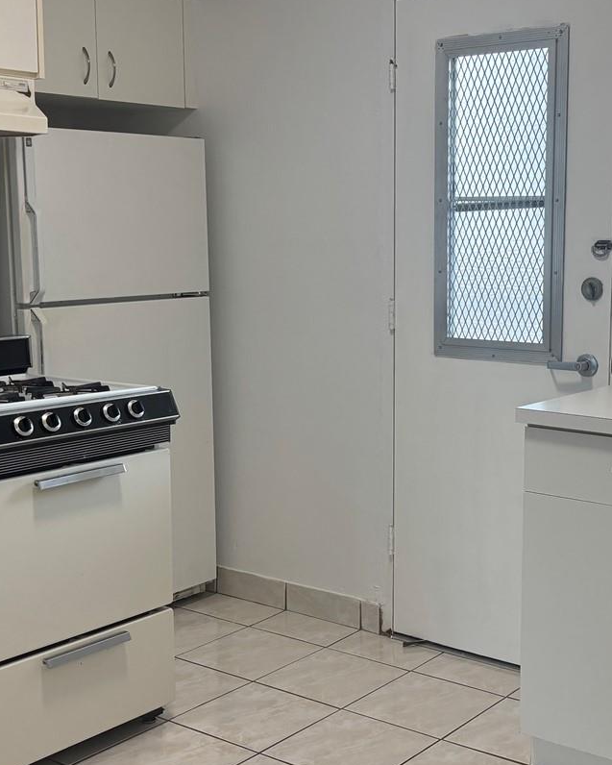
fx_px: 1154
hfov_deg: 29.5
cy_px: 370
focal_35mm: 51
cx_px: 406
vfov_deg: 36.6
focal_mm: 5.96
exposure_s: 1/120
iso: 100
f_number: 1.6
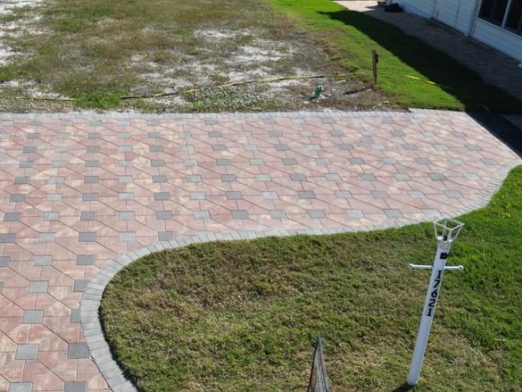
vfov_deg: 34.3
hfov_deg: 43.4
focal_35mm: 42
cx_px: 130
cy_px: 211
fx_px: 633
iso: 120
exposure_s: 1/3200
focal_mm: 6.72
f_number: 1.7
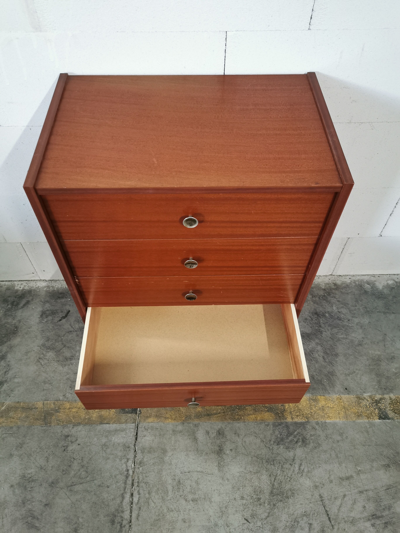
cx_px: 200
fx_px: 416
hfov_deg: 51.4
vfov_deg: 65.3
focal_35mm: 27
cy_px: 266
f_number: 1.8
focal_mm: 5.58
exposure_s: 1/33.3
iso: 400
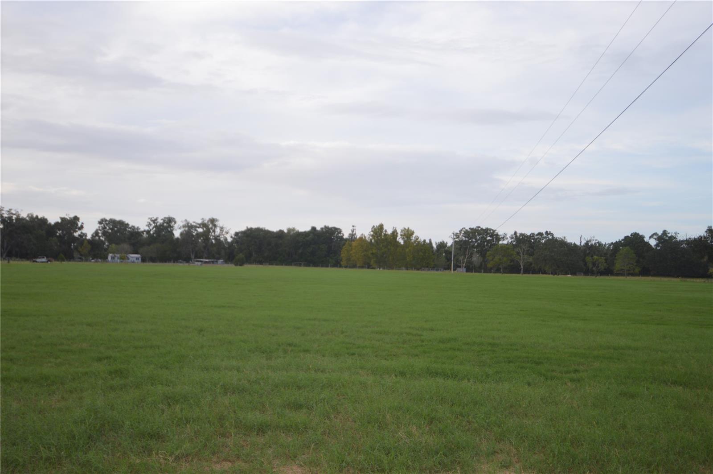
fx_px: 653
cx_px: 356
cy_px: 237
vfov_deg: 39.9
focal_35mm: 33
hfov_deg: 57.3
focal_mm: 22
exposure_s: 1/125
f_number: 4
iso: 100
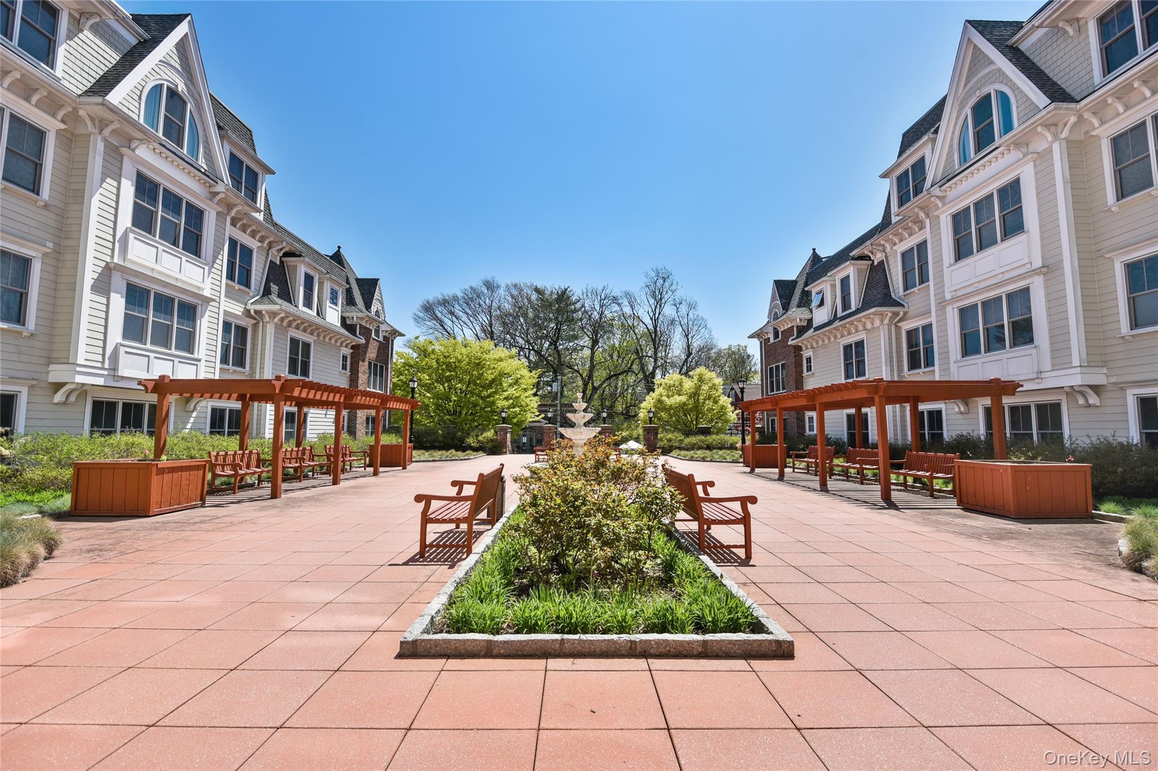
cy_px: 386
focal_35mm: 16
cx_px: 579
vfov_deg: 73.7
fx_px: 514
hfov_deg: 96.8
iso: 100
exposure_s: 1/640
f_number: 8
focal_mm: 16
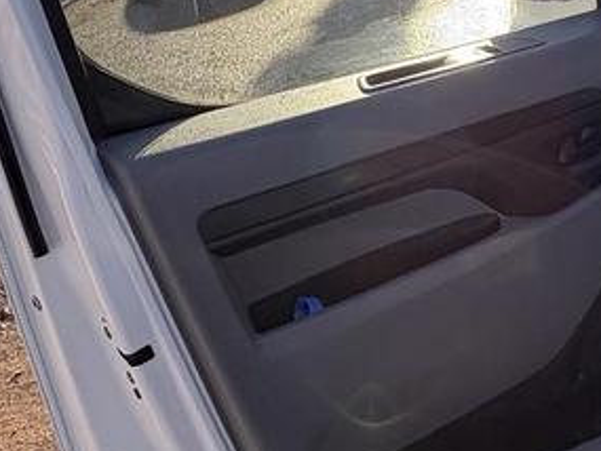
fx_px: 764
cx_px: 396
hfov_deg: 42.4
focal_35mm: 44
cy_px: 93
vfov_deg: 32.1
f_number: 2.2
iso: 40
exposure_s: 1/335
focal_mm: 2.22
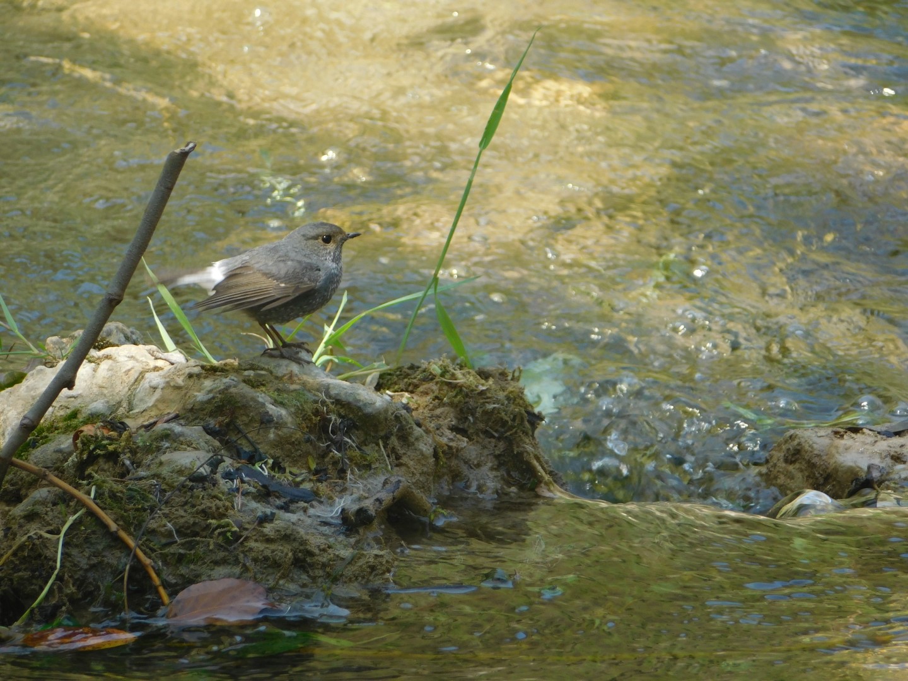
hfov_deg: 4.5
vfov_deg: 3.4
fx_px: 11541
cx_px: 454
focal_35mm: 440
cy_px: 340
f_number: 5.9
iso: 125
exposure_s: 1/125
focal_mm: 78.1
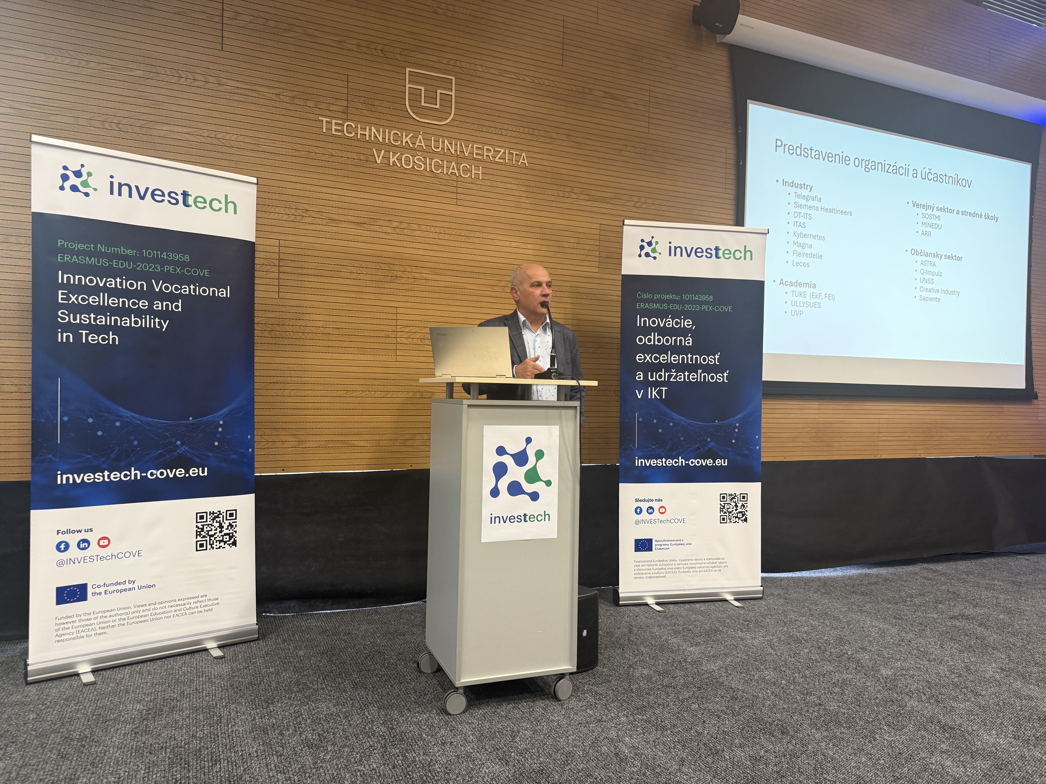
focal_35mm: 24
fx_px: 725
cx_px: 523
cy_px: 392
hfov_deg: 71.6
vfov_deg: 56.8
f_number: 1.78
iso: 200
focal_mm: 6.76
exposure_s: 1/57
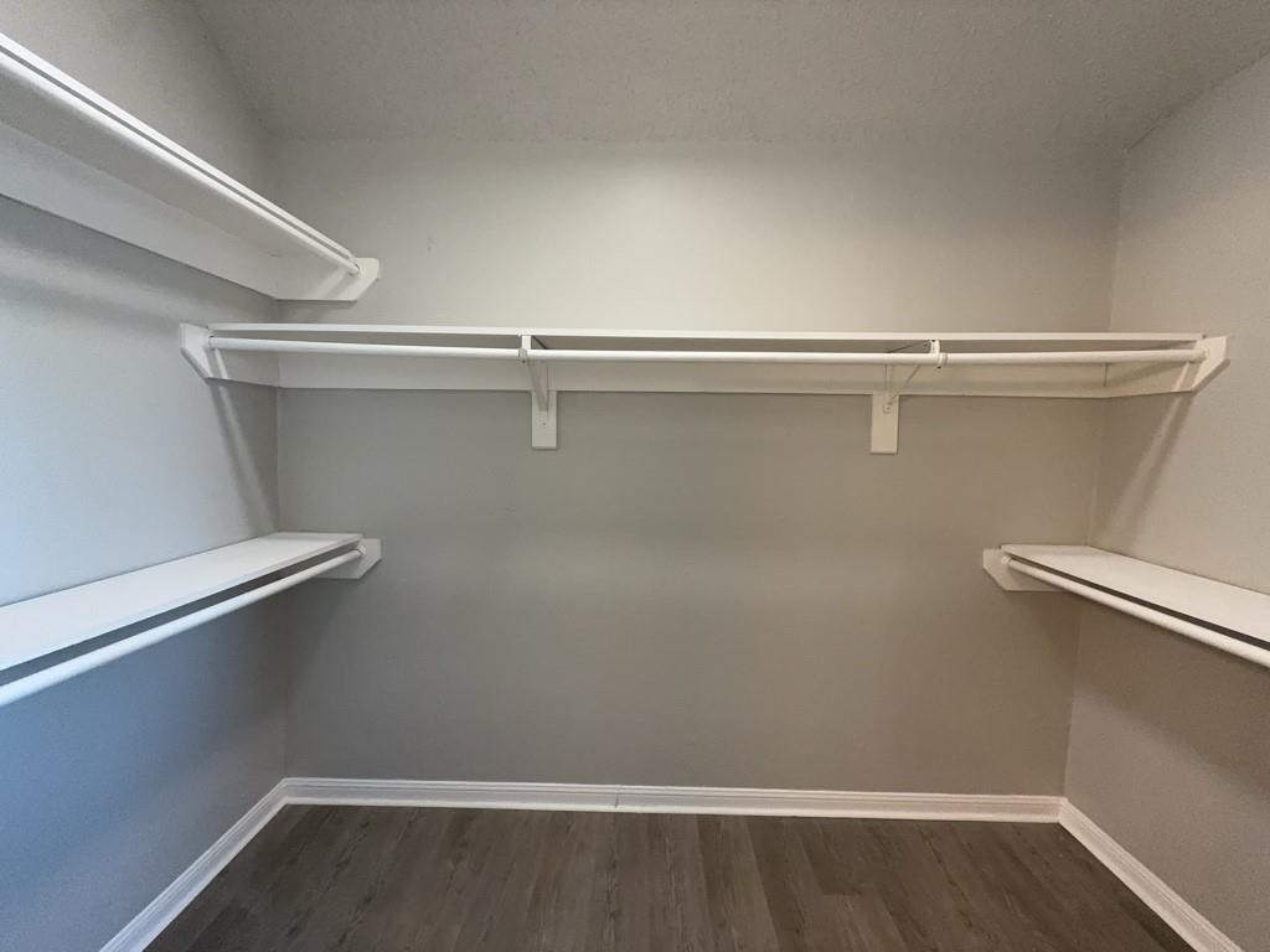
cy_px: 476
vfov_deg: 85.7
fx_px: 514
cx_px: 635
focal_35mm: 14
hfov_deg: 102.1
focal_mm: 2.22
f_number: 2.2
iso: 250
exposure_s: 1/60
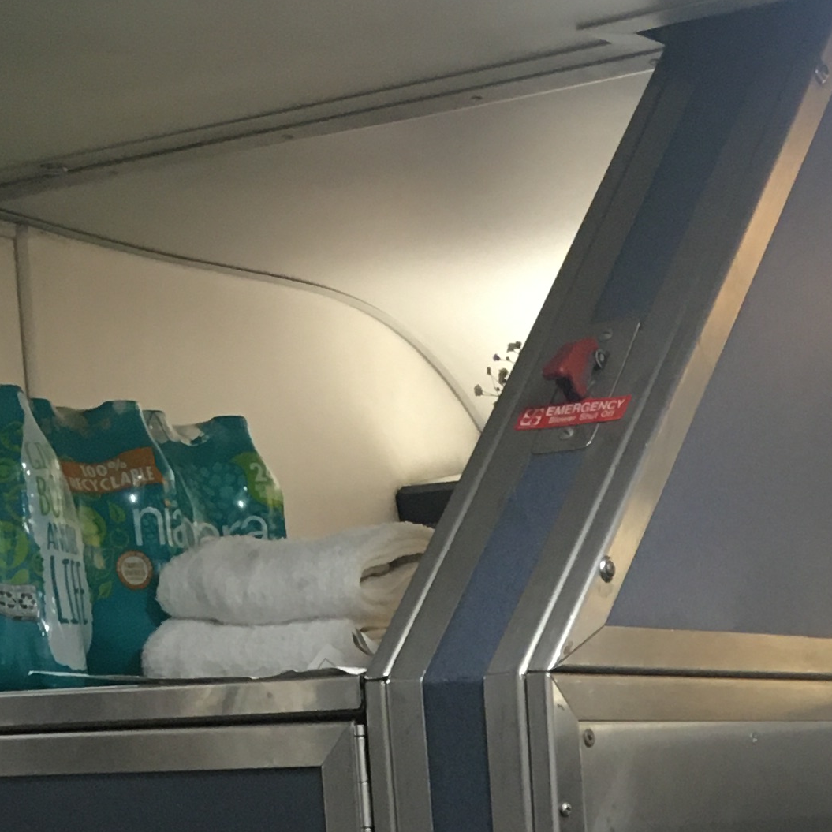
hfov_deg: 17.2
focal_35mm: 98
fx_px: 2665
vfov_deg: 16.2
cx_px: 885
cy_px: 1263
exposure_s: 1/30
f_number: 2.2
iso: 100
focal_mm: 4.15
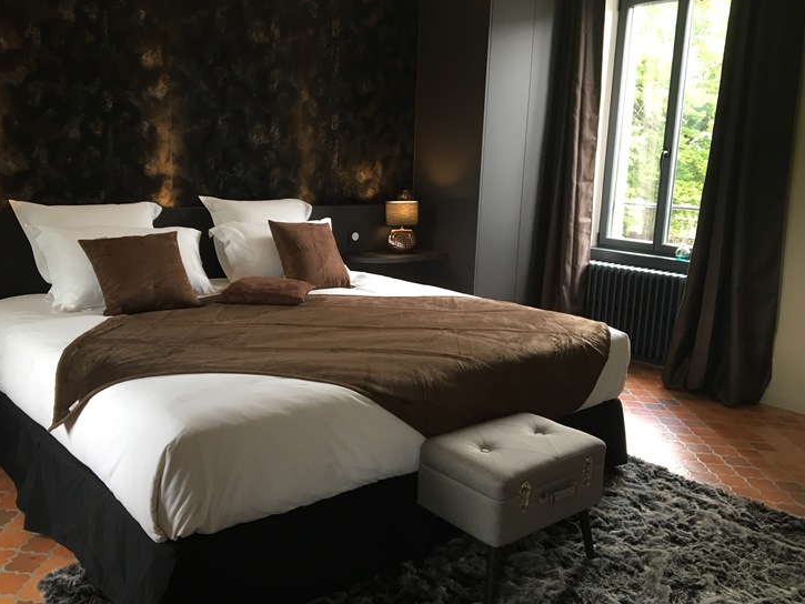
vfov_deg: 44.2
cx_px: 404
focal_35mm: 32
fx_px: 744
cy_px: 306
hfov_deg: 56.8
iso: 100
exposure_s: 1/33
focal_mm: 4.15
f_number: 2.2
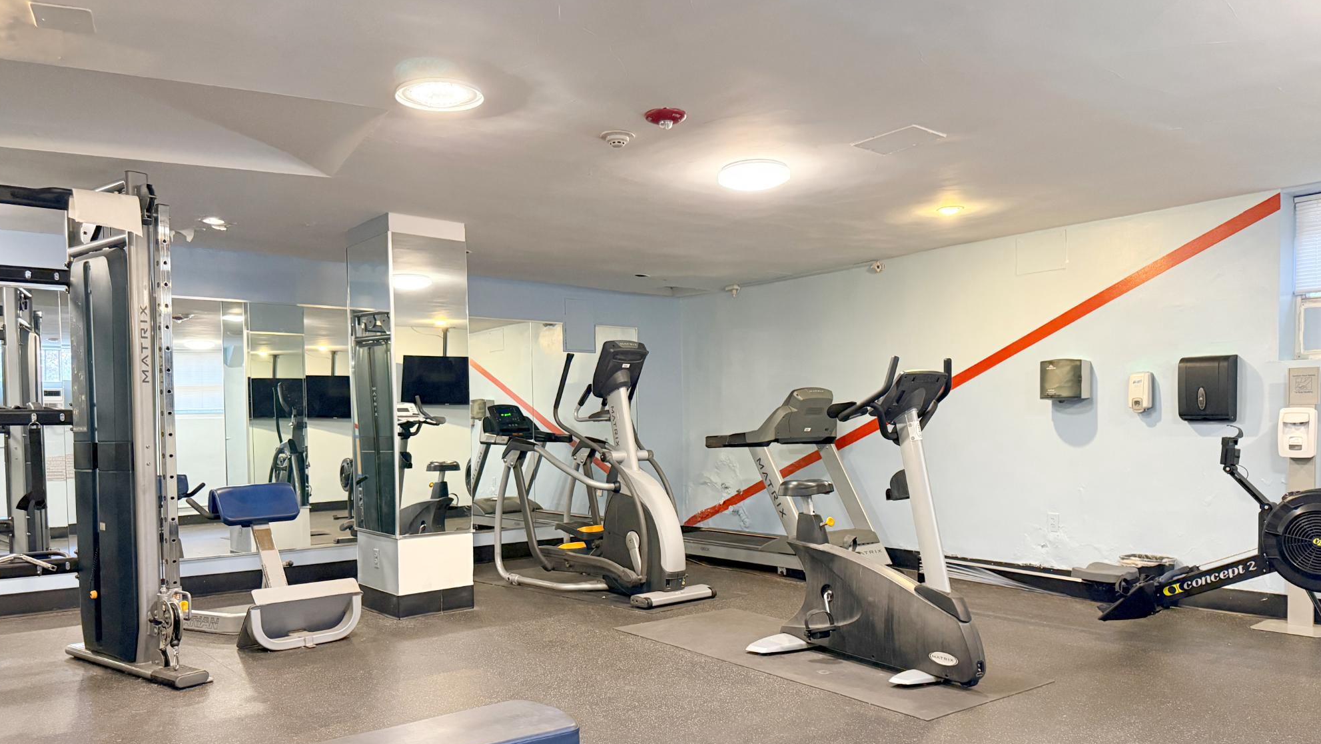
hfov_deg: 69.9
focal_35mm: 27
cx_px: 662
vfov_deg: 42.6
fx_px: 946
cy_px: 461
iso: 640
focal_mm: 6.76
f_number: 1.78
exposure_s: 1/60
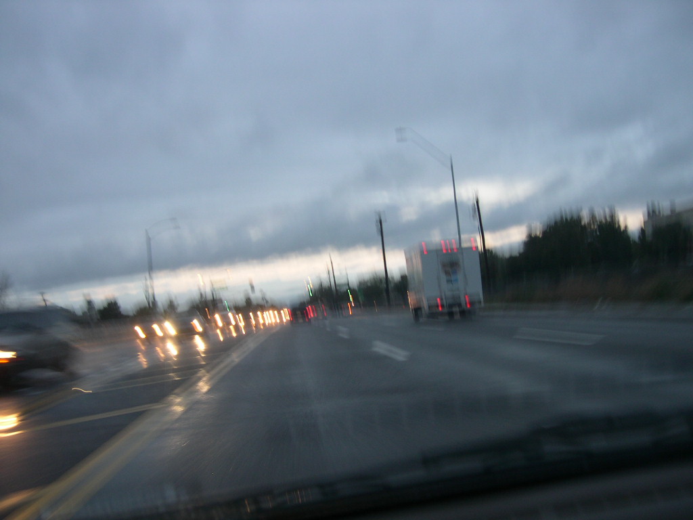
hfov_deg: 49.0
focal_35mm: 38
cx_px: 346
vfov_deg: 37.7
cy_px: 260
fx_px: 761
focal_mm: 8
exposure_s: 1/21.3
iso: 100
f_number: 2.8
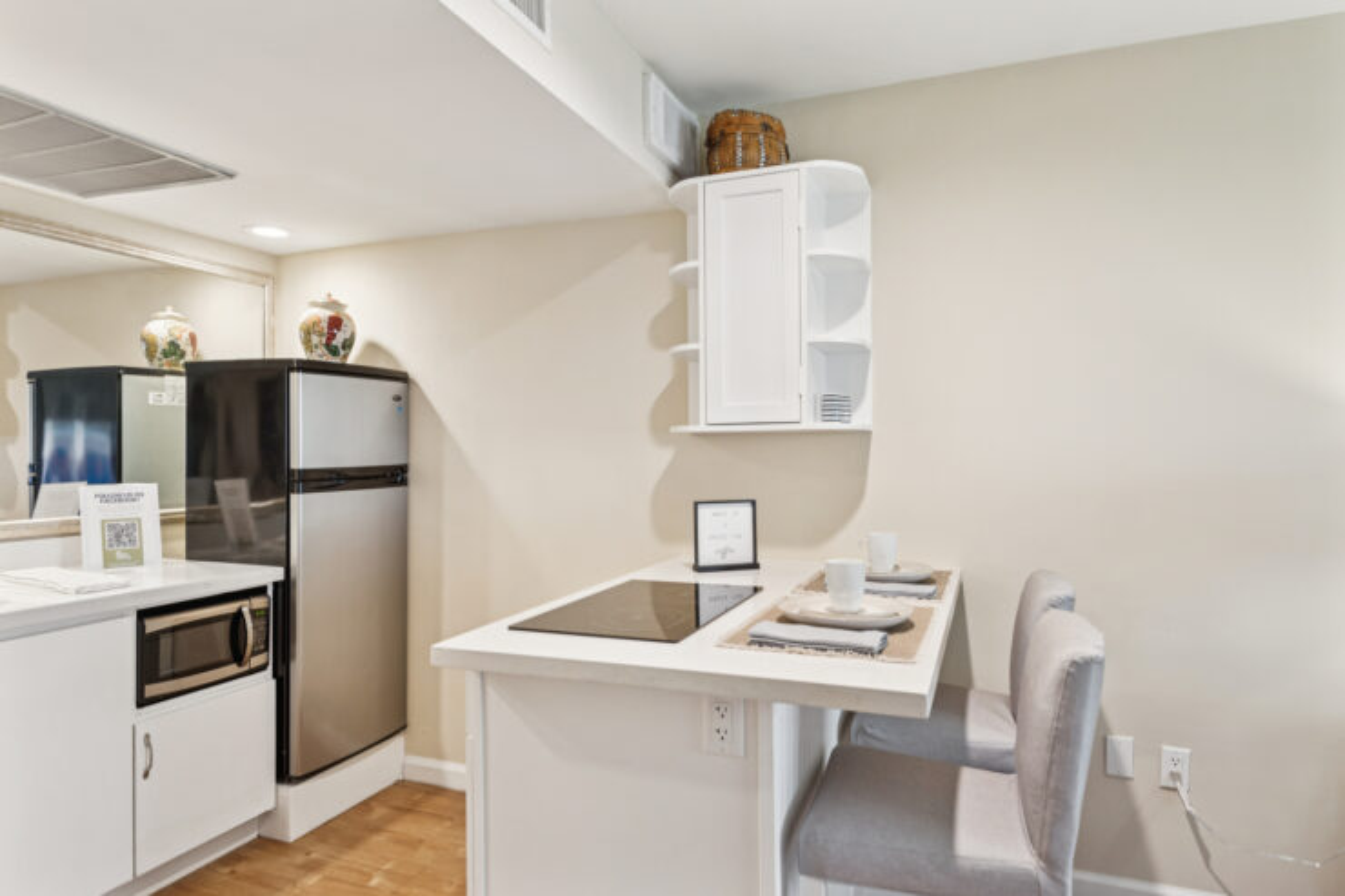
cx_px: 672
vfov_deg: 57.2
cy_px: 448
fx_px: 822
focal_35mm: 22
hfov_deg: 78.6
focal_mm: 22
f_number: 8
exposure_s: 1/5
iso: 400
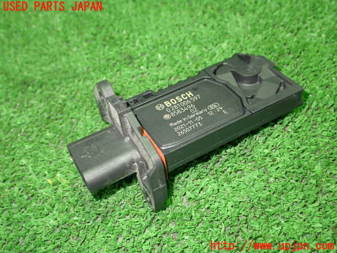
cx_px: 168
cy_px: 126
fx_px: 399
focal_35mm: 41
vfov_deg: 35.1
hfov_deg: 45.8
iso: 800
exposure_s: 1/40
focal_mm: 7.31
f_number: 2.8
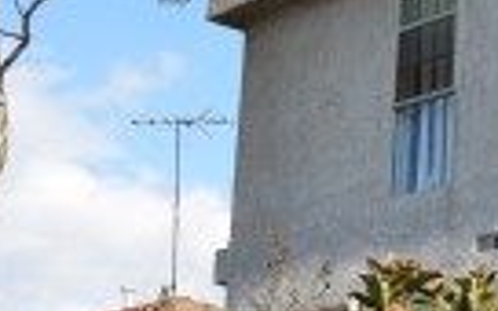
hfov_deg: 16.9
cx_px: 762
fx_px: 1503
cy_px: 269
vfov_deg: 11.8
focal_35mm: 111
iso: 160
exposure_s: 1/250
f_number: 8
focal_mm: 21
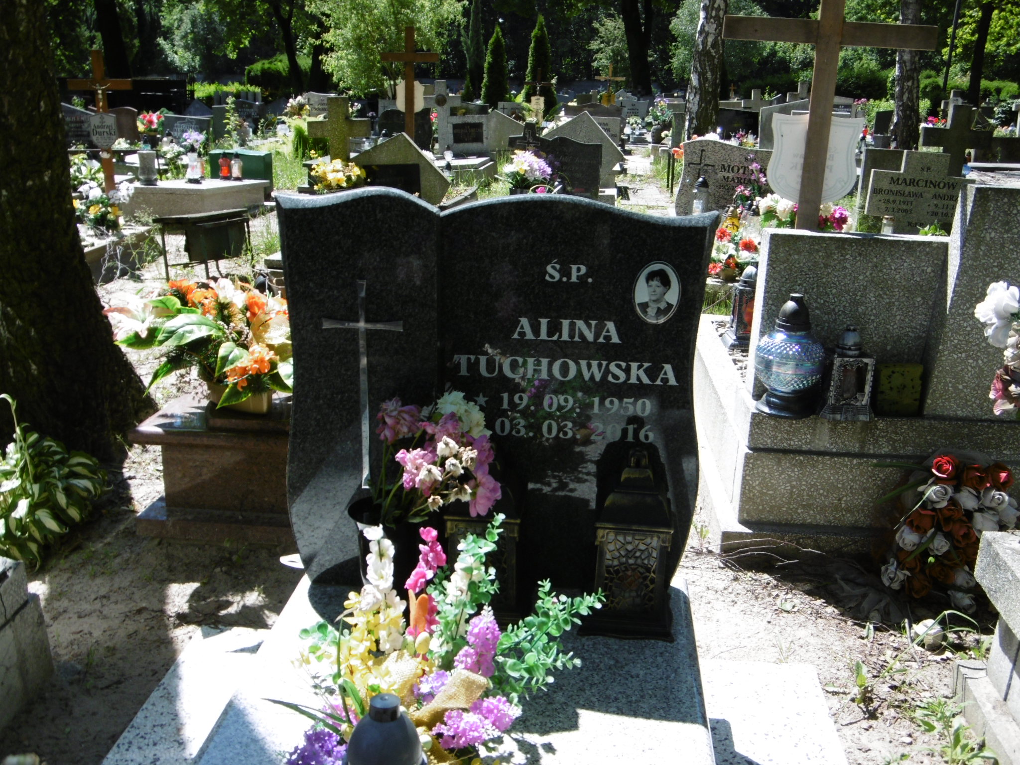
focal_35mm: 38
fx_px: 1120
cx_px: 510
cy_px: 382
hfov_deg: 49.0
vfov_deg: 37.7
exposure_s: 1/400
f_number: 3.7
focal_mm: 6.8
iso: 100
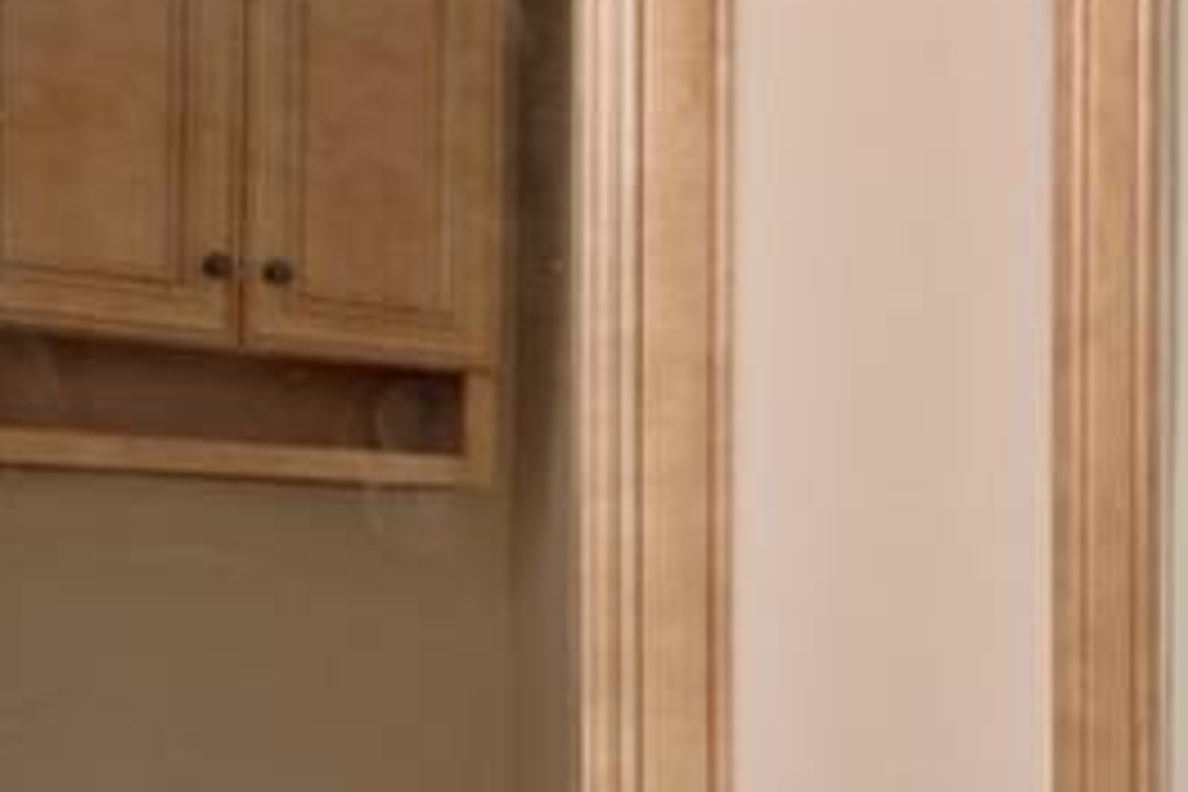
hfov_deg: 23.4
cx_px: 1858
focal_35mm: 66
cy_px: 641
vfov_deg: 20.4
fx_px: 2178
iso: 320
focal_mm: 17
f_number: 8
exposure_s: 1/40
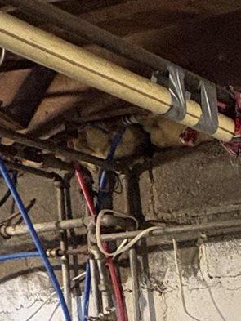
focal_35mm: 82
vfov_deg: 20.4
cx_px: 562
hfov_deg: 13.6
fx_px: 761
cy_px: 484
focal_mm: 2.22
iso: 500
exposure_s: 1/60
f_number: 2.2
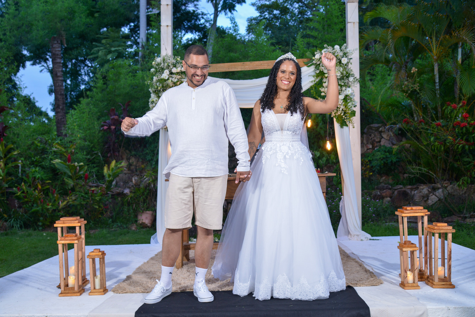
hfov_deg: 54.4
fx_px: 462
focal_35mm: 35
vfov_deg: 37.9
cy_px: 158
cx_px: 238
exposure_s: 1/60
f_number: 5
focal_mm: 35
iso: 800
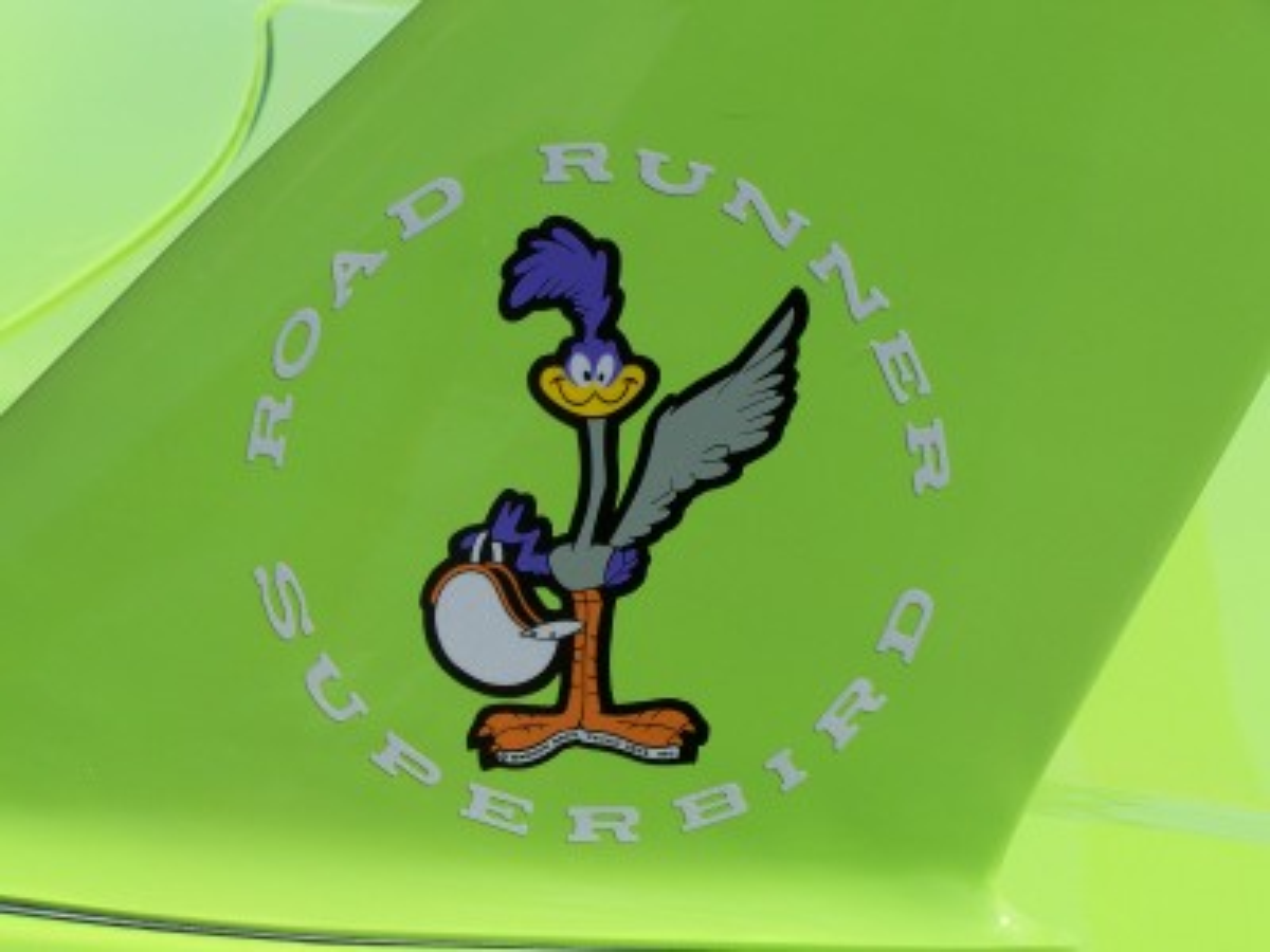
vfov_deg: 14.1
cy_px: 476
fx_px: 3852
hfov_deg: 18.7
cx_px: 635
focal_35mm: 105
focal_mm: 17.5
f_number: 4.5
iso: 64
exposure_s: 1/640
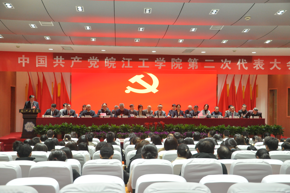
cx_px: 145
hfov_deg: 41.2
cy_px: 96
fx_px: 386
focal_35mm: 48
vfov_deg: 28.0
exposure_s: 1/80
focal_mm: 32
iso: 1600
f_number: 4.2
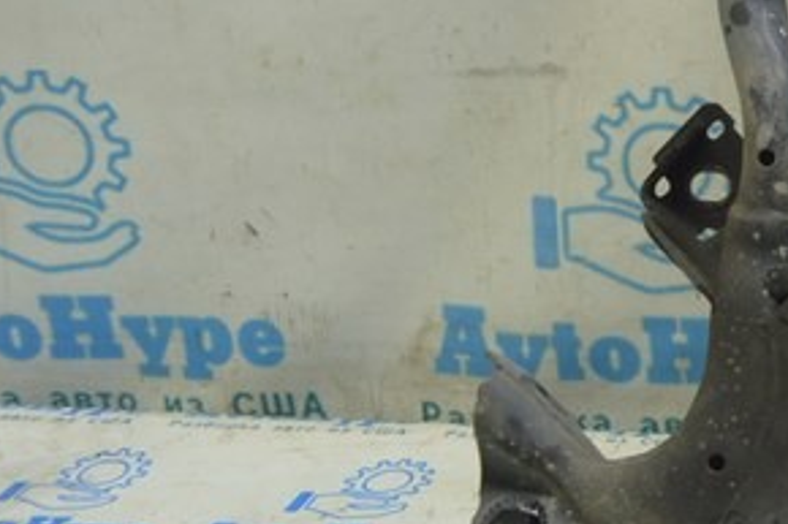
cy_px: -151
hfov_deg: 16.6
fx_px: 2319
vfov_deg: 12.5
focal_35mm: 106
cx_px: 1340
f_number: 5.6
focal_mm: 20
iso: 400
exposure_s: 1/20
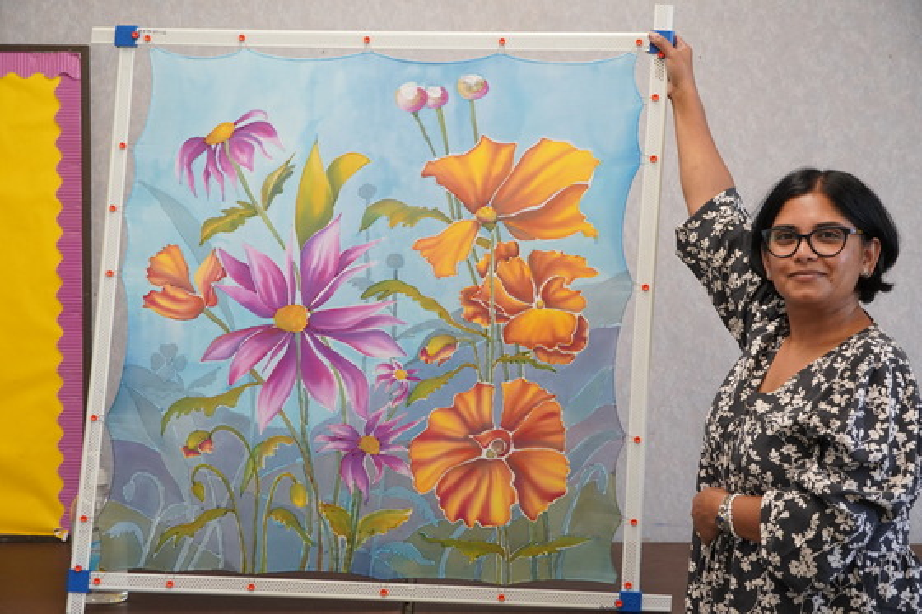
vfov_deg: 25.7
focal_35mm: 52
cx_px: 461
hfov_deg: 37.9
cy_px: 307
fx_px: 1344
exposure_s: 1/160
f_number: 4.5
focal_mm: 35
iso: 1600
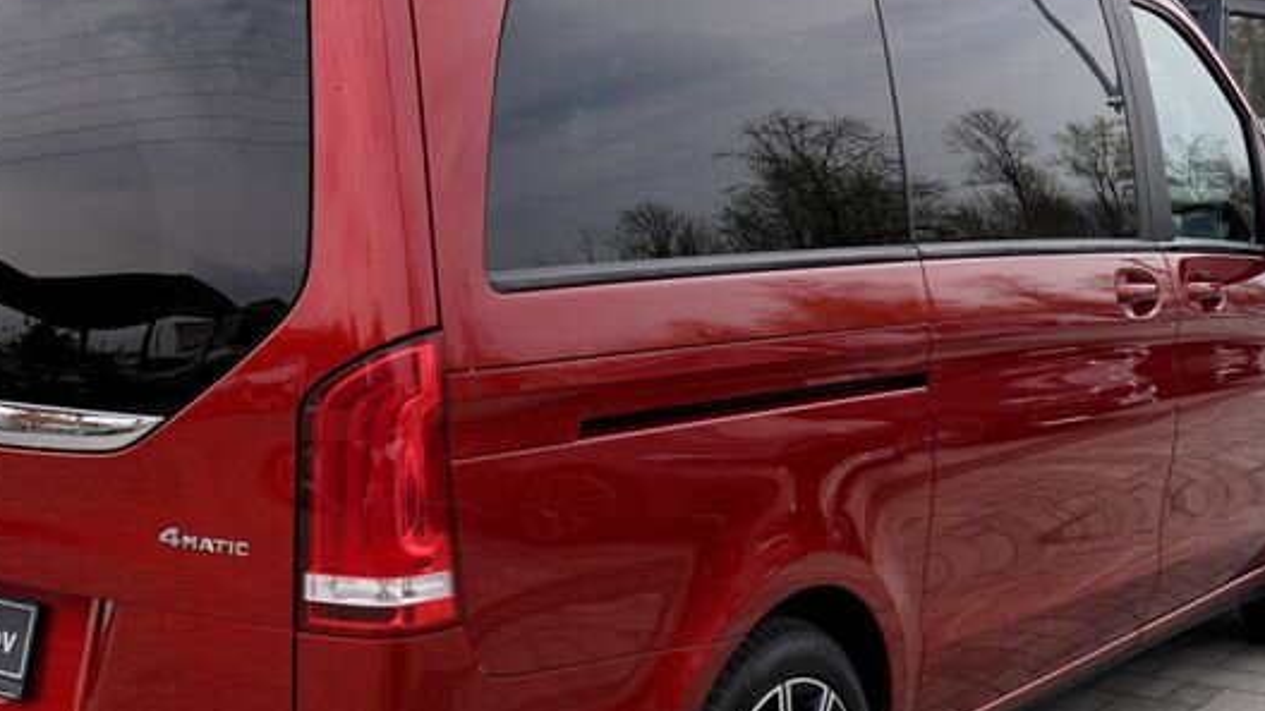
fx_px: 2046
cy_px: 434
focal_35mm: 61
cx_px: 443
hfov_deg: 34.1
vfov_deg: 19.7
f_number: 5.6
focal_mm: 30
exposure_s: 1/125
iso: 100
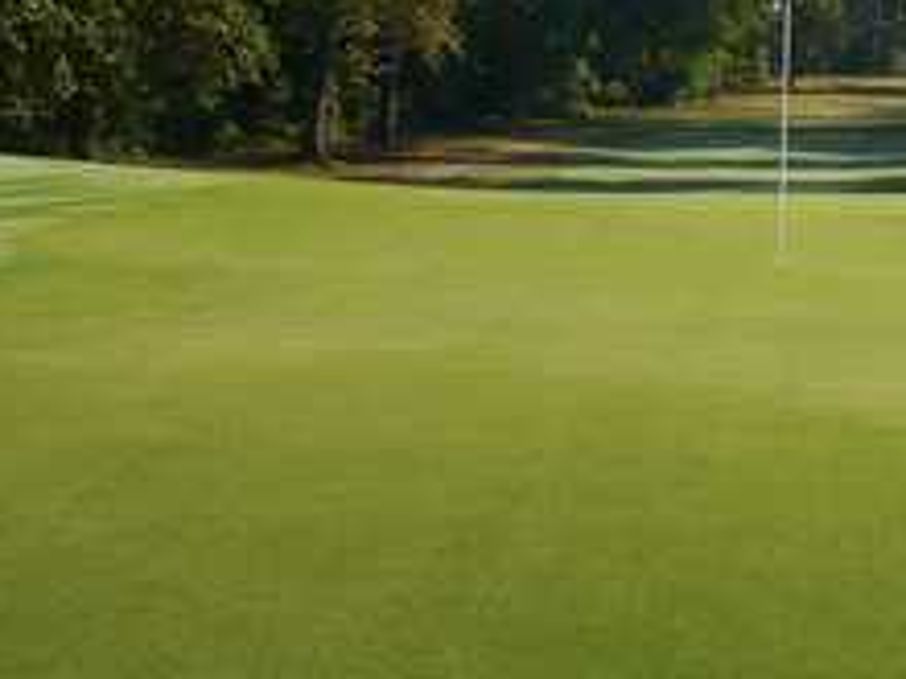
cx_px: 840
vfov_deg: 13.9
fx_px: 2748
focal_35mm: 105
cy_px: 56
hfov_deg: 18.4
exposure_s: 1/320
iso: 200
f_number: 8
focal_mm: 18
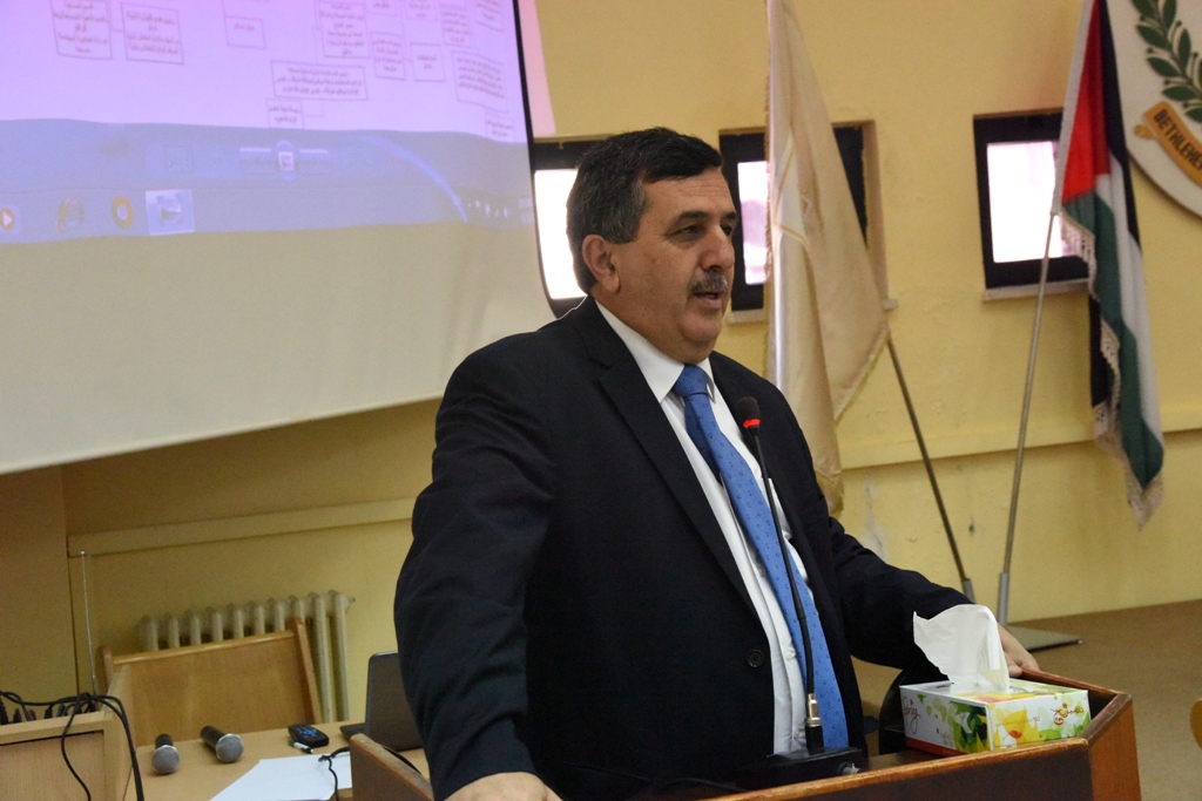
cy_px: 400
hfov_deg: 34.5
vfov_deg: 23.4
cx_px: 601
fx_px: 1937
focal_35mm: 58
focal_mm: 58
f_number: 9
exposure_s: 1/320
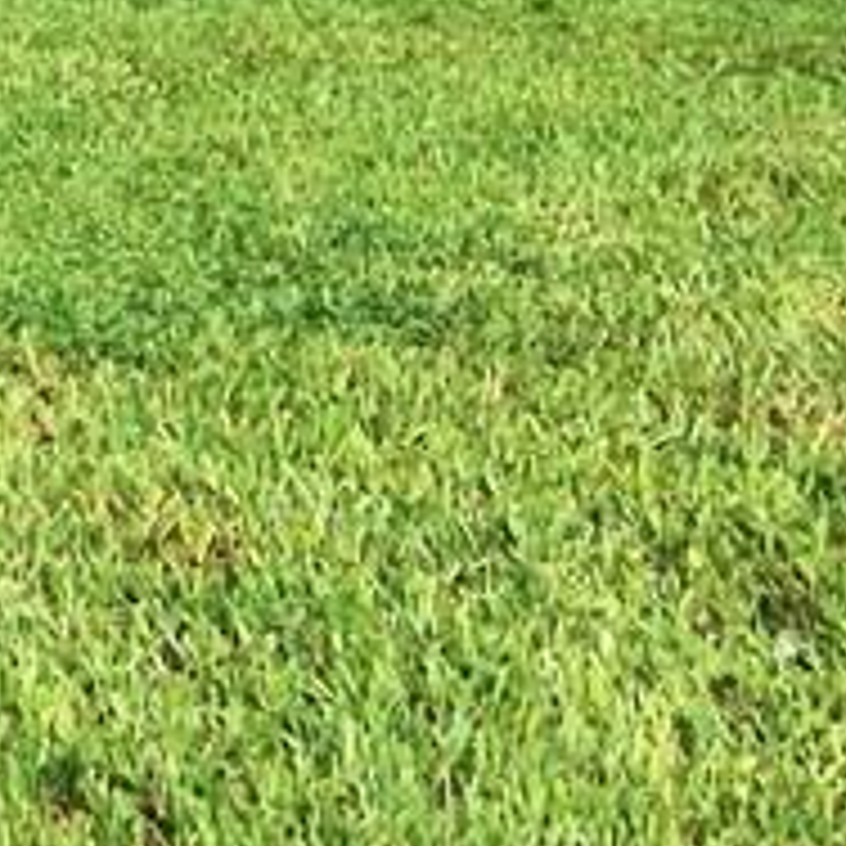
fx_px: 4396
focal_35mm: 159
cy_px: -806
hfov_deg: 10.2
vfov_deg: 10.2
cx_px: -810
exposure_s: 1/3012
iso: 50
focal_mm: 4.12
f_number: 2.4
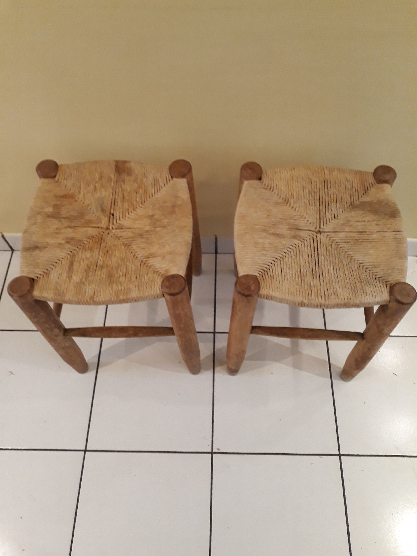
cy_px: 278
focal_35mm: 27
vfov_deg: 65.3
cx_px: 208
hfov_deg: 51.4
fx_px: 434
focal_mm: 3.6
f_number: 1.9
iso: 200
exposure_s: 1/17
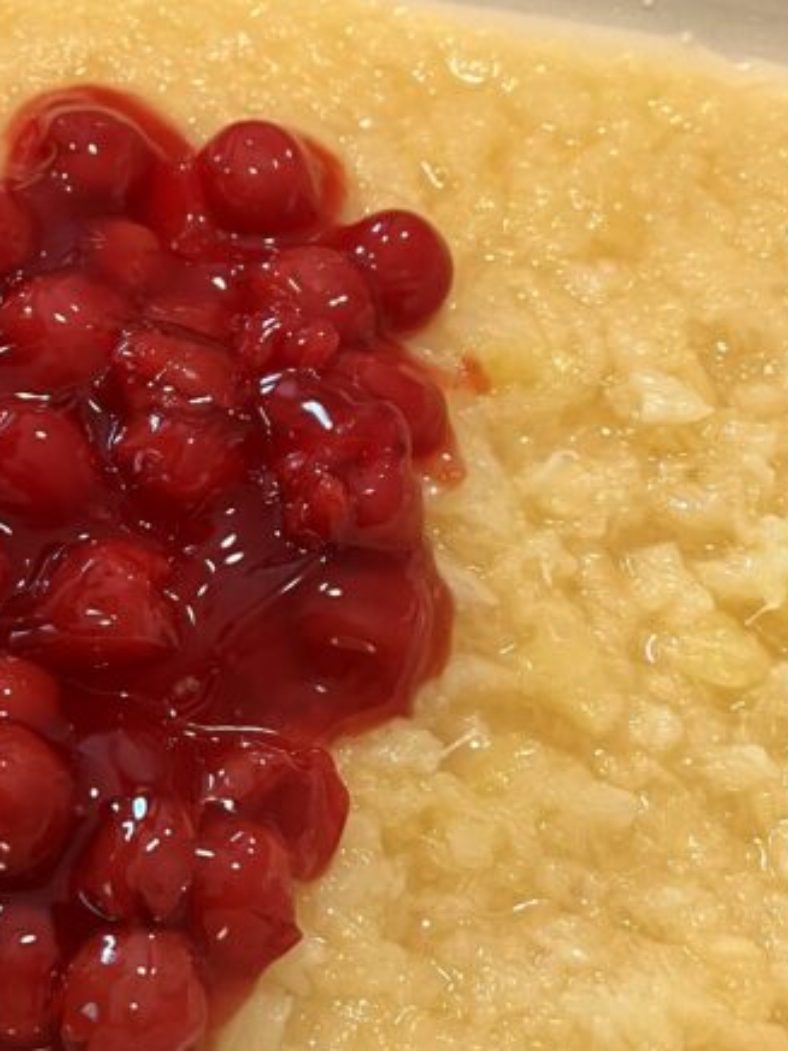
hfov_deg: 22.9
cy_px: 405
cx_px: -27
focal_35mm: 61
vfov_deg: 31.6
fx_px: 1851
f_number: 1.5
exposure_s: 1/60
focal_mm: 5.7
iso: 250
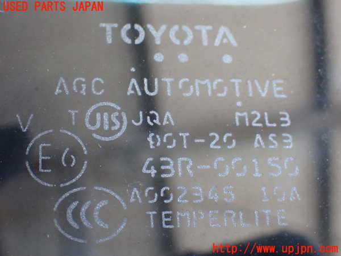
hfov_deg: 27.4
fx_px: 699
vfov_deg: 20.7
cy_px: 128
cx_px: 170
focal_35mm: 71
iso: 1000
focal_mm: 12.73
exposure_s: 1/60
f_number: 3.9
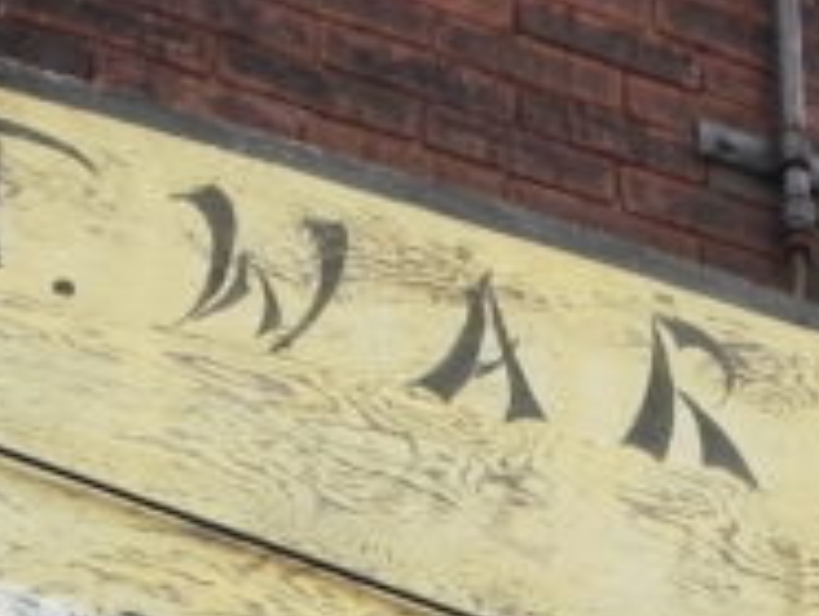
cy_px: 1091
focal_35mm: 143
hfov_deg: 13.7
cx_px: 744
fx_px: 3388
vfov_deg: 9.9
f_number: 5.6
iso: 160
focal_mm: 4.6
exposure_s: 1/237
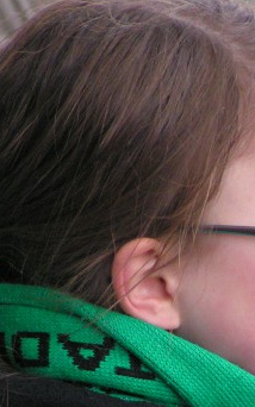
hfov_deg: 1.9
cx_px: 253
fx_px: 7799
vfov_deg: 3.0
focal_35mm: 702
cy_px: 345
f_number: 3.5
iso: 200
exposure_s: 1/250
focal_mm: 43.3
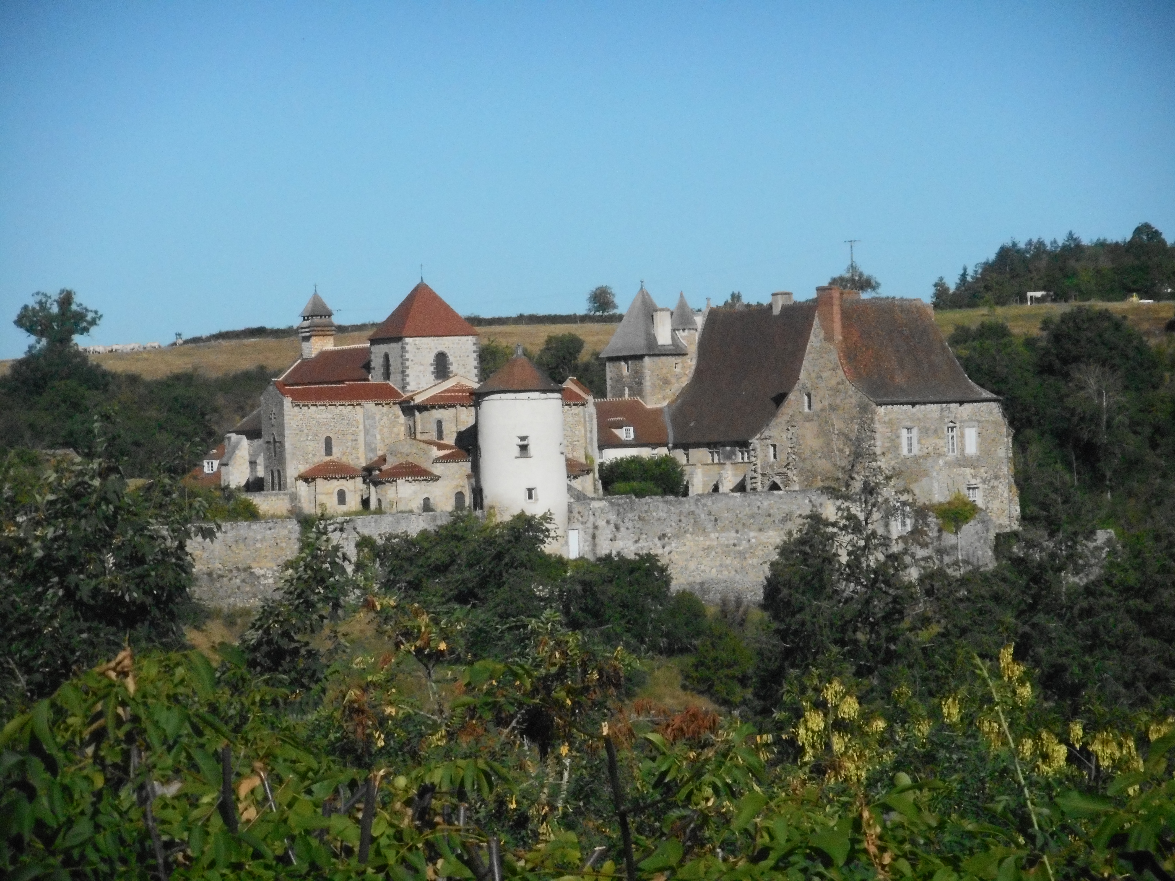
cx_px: 588
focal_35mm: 153
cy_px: 440
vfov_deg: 9.7
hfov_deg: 12.9
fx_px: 5193
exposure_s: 1/640
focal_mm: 27.4
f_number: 17.5
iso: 800
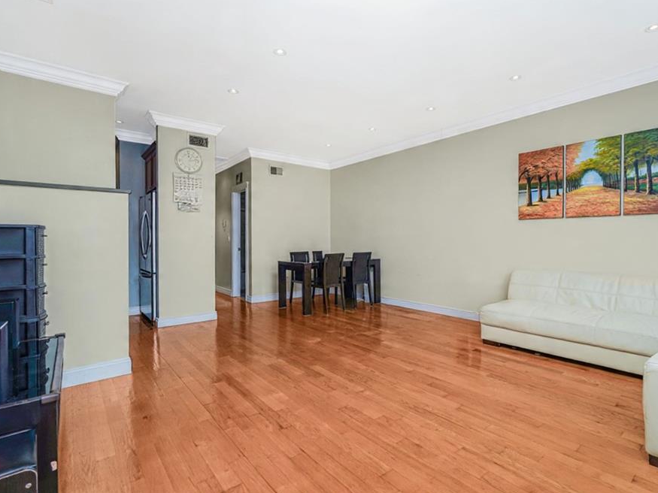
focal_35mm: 18
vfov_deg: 71.6
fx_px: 342
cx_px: 362
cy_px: 241
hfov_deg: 87.5
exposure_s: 1/40
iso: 50
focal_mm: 16
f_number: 4.5
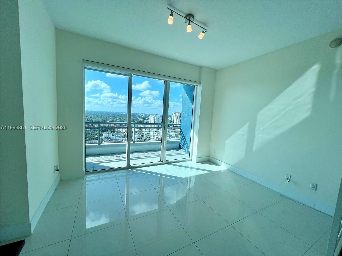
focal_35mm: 13
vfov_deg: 89.9
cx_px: 171
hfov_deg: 106.2
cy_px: 128
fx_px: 128
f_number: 1.8
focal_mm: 1.57
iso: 32
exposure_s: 1/1206
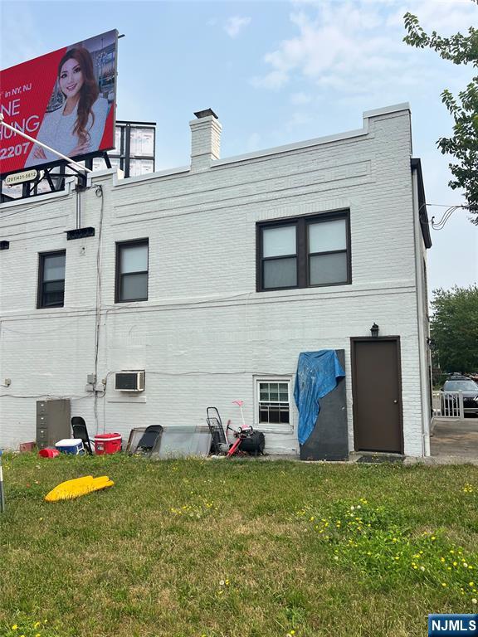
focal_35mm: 26
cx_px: 239
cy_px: 318
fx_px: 479
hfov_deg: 53.1
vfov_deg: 67.3
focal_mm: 5.7
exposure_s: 1/5076
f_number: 1.5
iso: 50
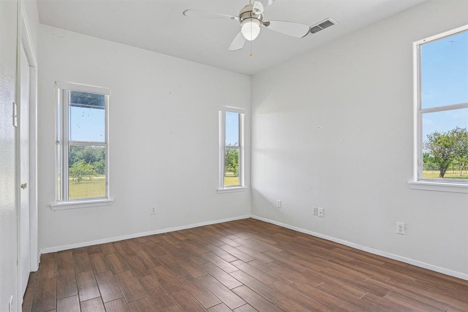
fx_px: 247
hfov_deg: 86.9
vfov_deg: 64.5
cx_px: 234
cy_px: 156
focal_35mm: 19
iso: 400
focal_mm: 19
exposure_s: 1/100
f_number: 8
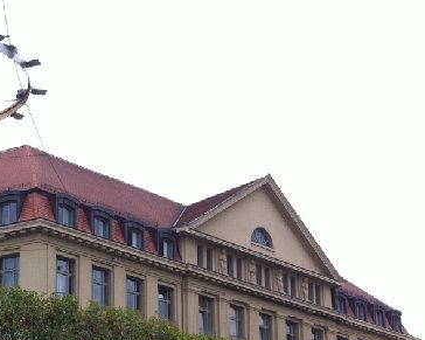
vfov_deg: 19.8
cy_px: 346
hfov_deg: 24.2
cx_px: -7
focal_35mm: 75
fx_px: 943
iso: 80
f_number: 2.8
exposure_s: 1/274
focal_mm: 3.85
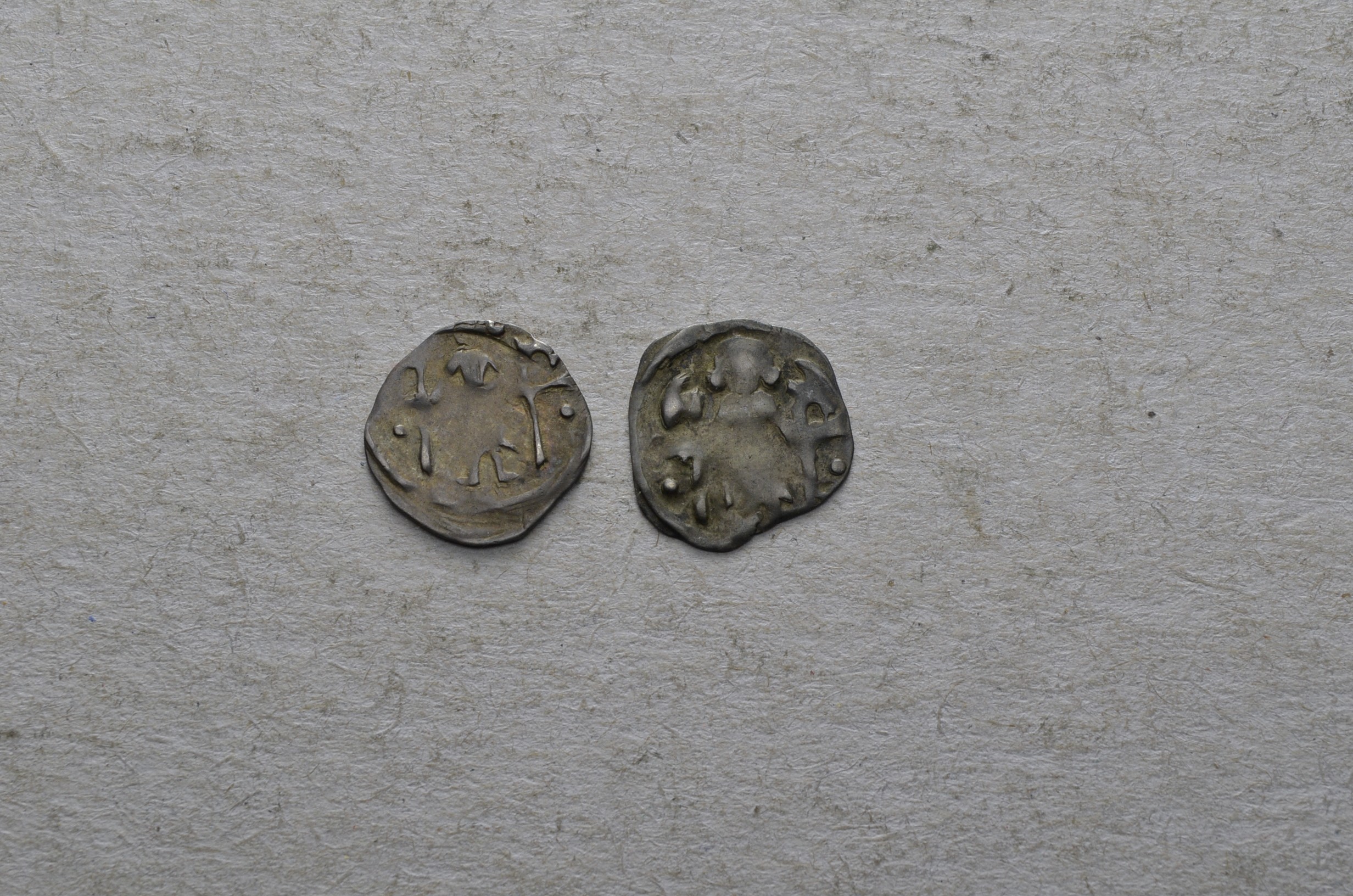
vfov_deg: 16.5
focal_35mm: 82
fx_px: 3094
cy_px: 448
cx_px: 676
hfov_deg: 24.7
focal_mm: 55
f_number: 14
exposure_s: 1/250
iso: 400
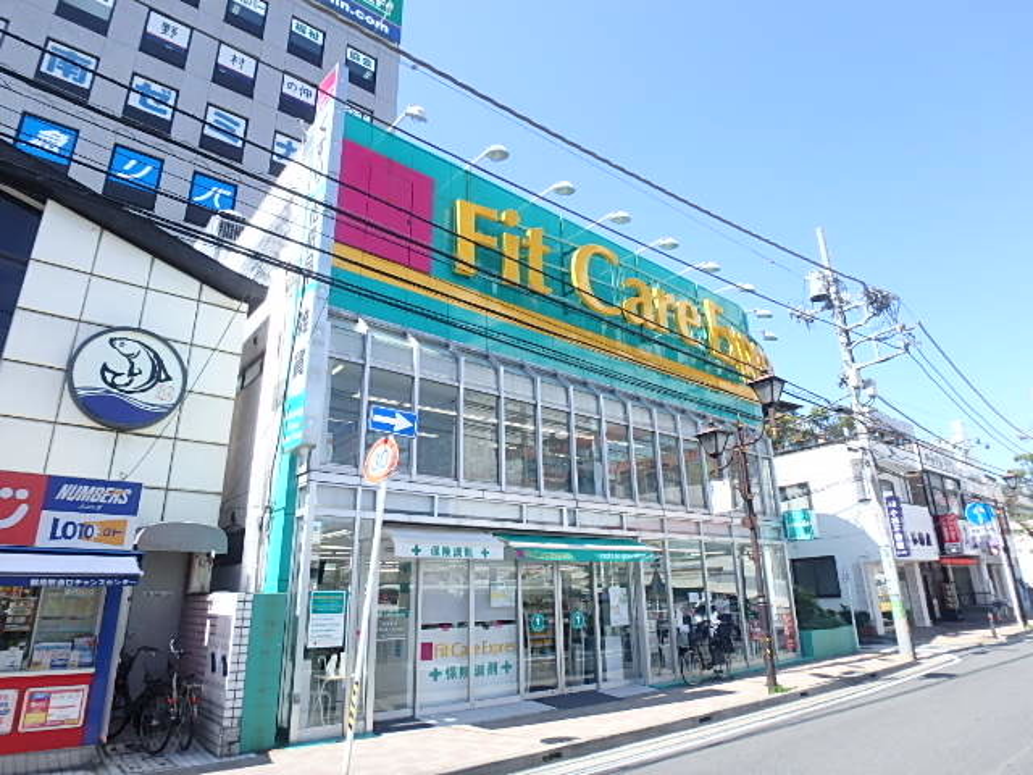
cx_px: 516
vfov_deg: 63.4
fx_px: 627
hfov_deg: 79.0
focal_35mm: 21
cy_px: 388
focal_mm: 3.7
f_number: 3.5
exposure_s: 1/400
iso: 125
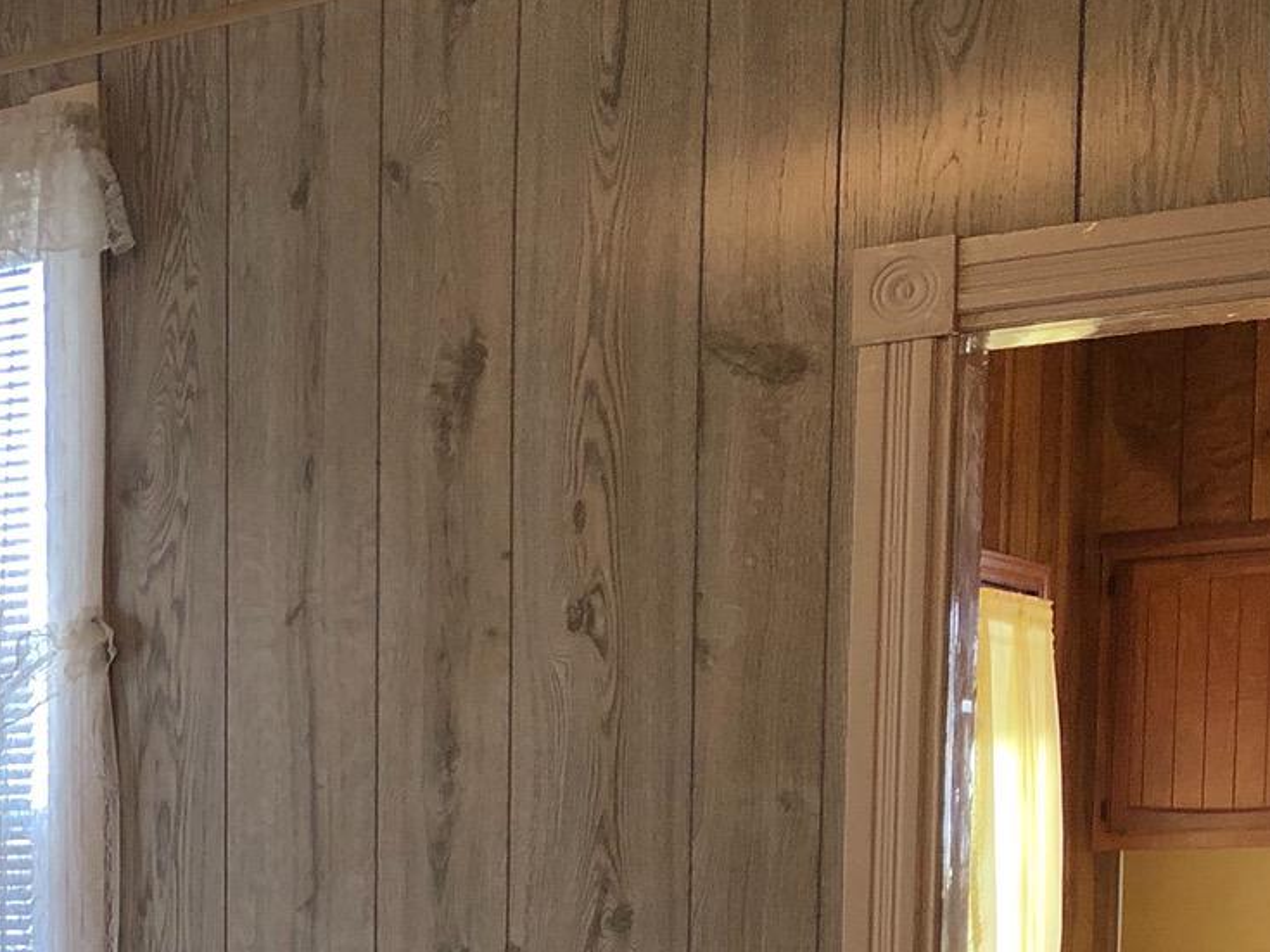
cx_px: -475
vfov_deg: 17.7
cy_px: 1230
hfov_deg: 22.0
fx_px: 2861
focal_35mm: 78
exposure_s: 1/30
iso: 20
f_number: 1.8
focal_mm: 3.99
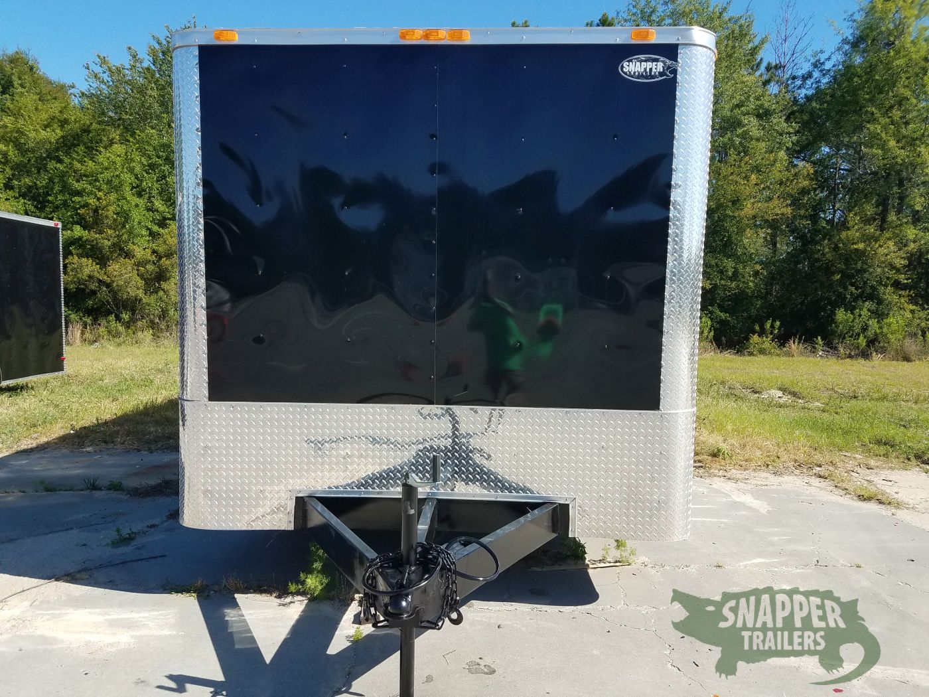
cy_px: 348
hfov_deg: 67.3
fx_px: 698
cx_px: 464
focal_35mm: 26
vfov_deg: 53.1
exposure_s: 1/1380
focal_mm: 4.2
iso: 40
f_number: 1.7
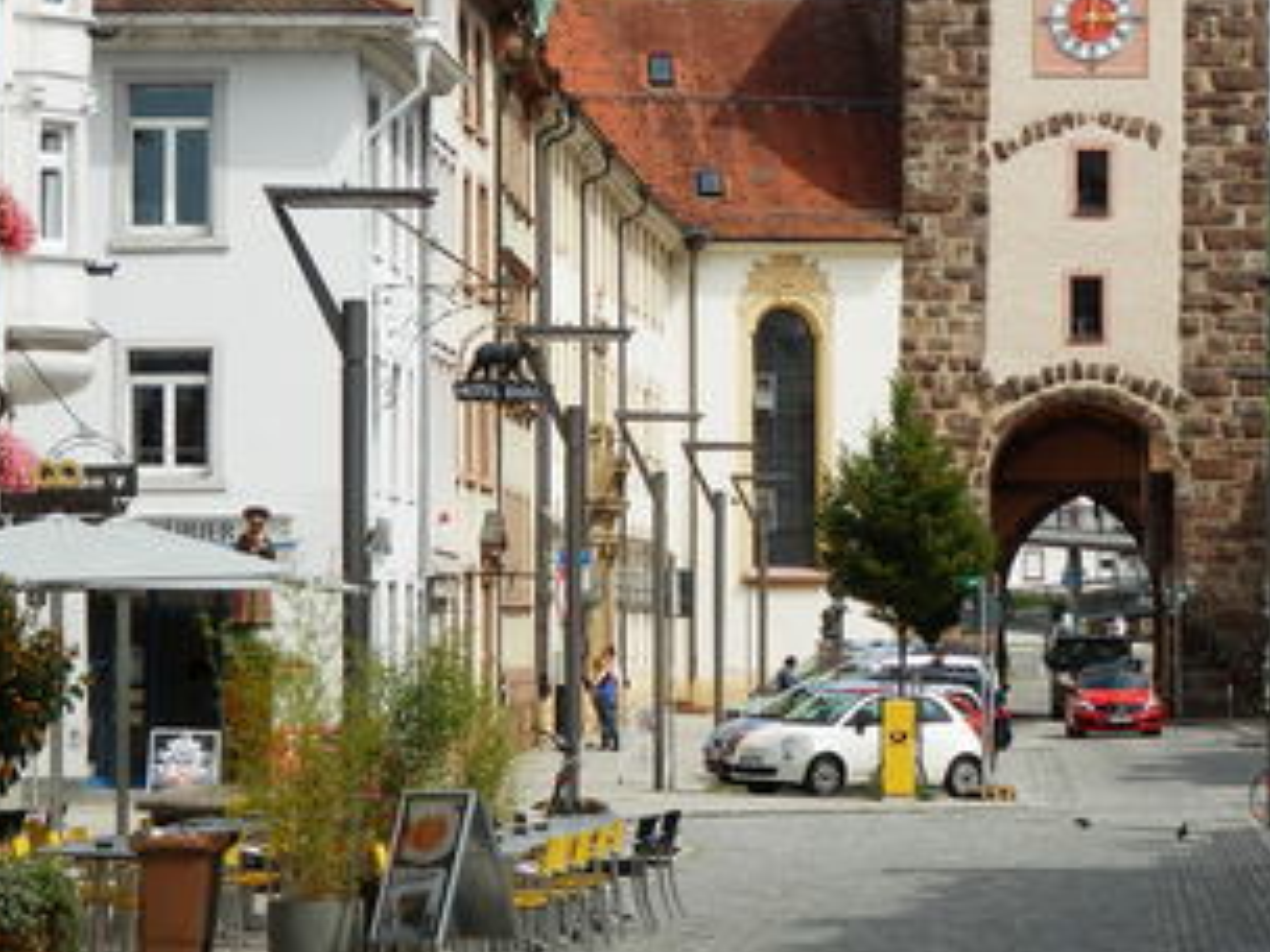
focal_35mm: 188
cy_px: 261
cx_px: 1007
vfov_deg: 7.9
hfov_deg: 10.5
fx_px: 6897
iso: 80
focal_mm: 19
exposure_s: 1/500
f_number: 5
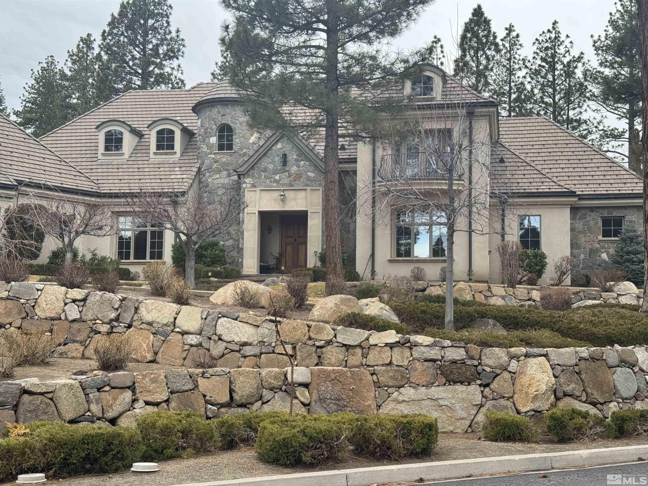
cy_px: 243
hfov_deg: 39.7
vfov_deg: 30.3
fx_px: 899
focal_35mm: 48
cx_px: 324
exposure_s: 1/243
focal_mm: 6.76
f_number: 1.78
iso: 64
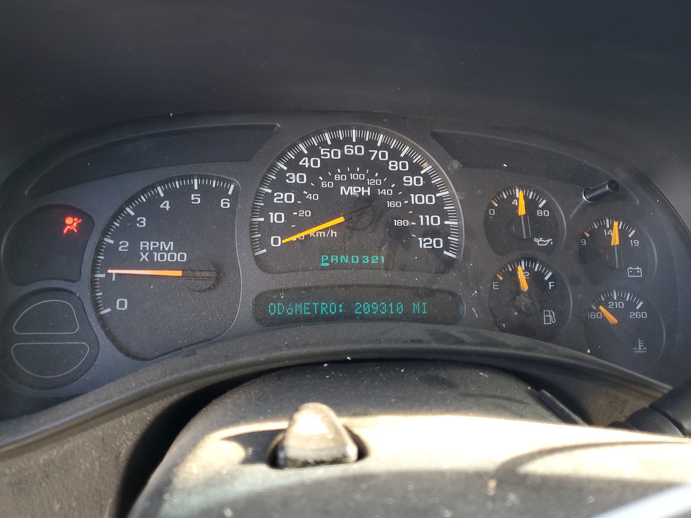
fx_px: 519
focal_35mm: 26
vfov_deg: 53.1
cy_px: 259
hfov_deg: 67.3
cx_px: 346
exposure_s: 1/60.2
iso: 63
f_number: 1.5
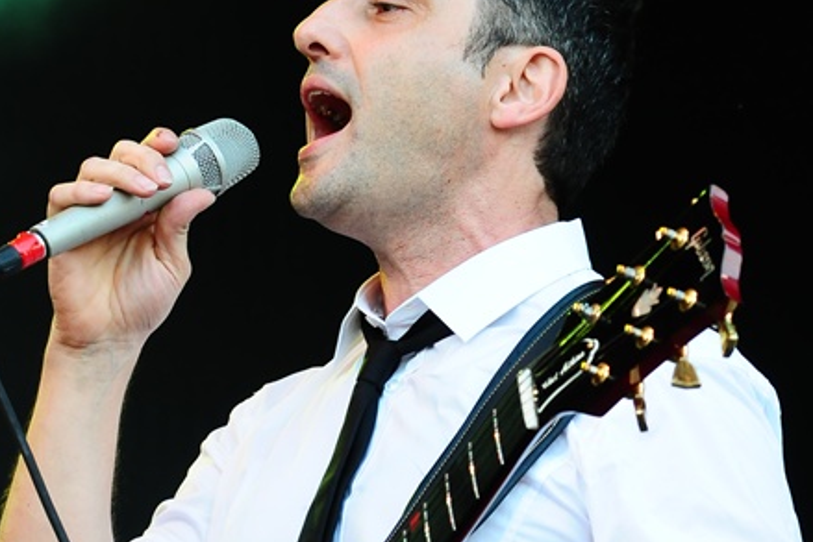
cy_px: 220
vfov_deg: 5.6
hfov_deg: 8.4
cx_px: 489
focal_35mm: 246
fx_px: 5557
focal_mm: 120
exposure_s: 1/200
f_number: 6.3
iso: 800
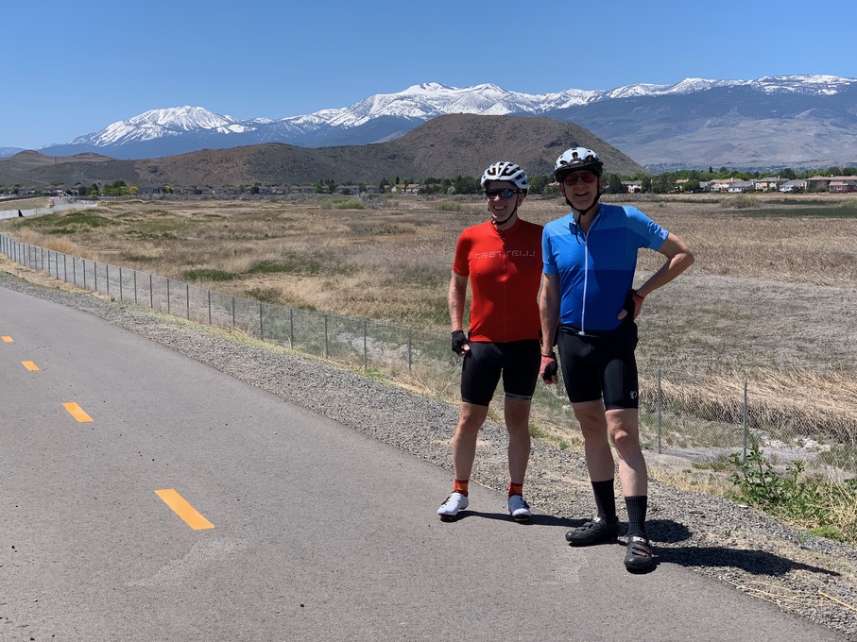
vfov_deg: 28.0
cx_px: 428
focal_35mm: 52
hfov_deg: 36.8
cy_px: 321
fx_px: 1287
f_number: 2.4
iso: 16
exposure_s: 1/1142
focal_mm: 6
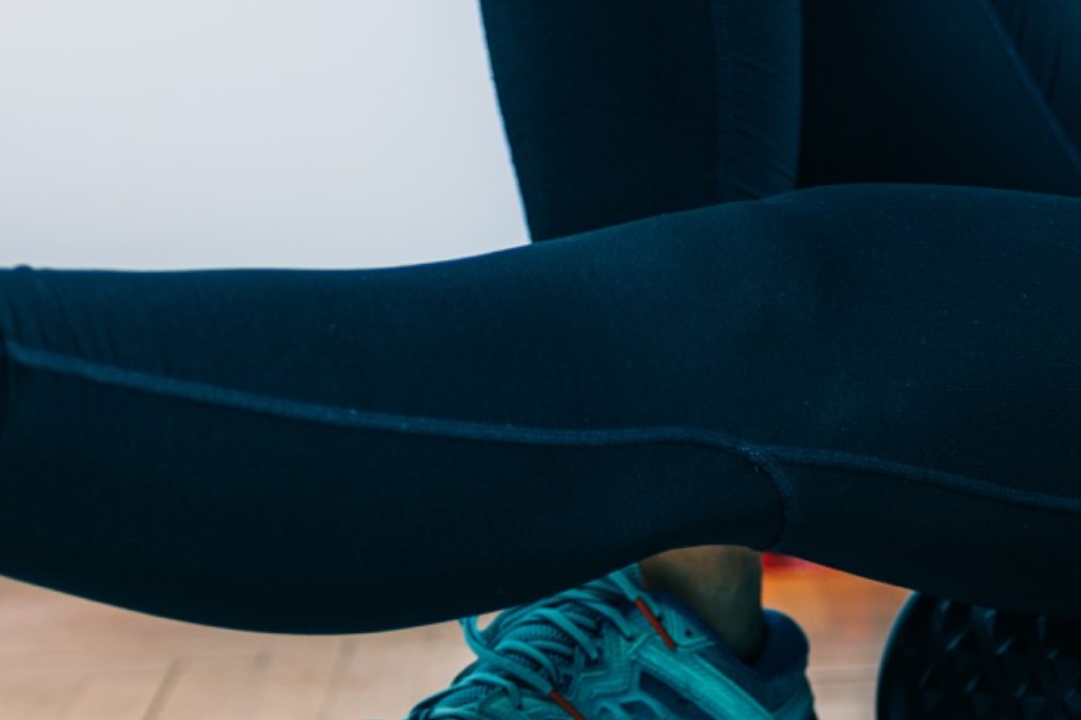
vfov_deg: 11.9
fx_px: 3452
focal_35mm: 115
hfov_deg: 17.4
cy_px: 296
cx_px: 1062
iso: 64
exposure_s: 1/125
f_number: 2.8
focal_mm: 56
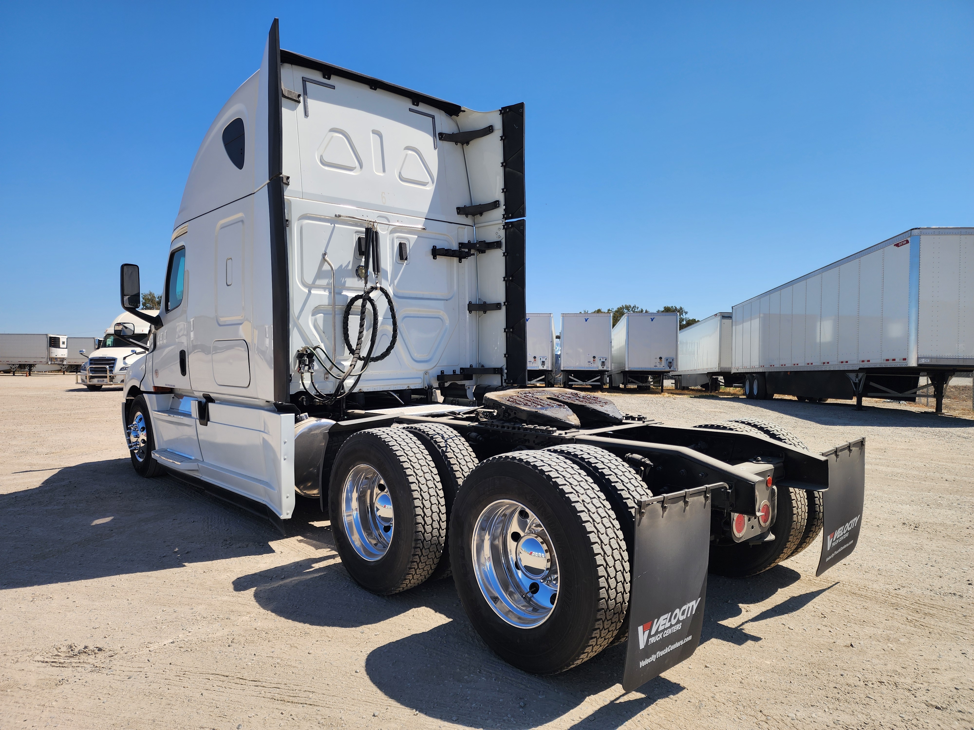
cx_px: 487
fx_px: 647
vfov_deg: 58.9
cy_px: 365
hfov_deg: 73.9
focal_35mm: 23
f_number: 1.8
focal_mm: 6.4
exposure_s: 1/1123
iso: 12
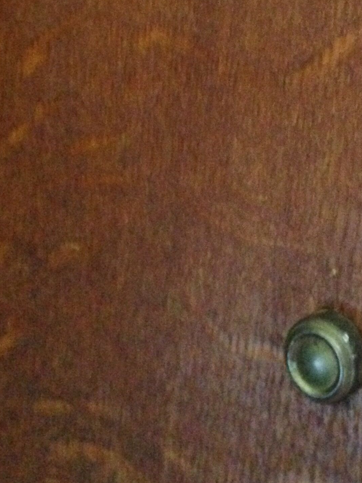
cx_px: 312
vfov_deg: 25.3
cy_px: 57
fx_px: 1046
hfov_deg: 19.4
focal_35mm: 75
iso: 800
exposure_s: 1/17
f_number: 2.4
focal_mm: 4.12
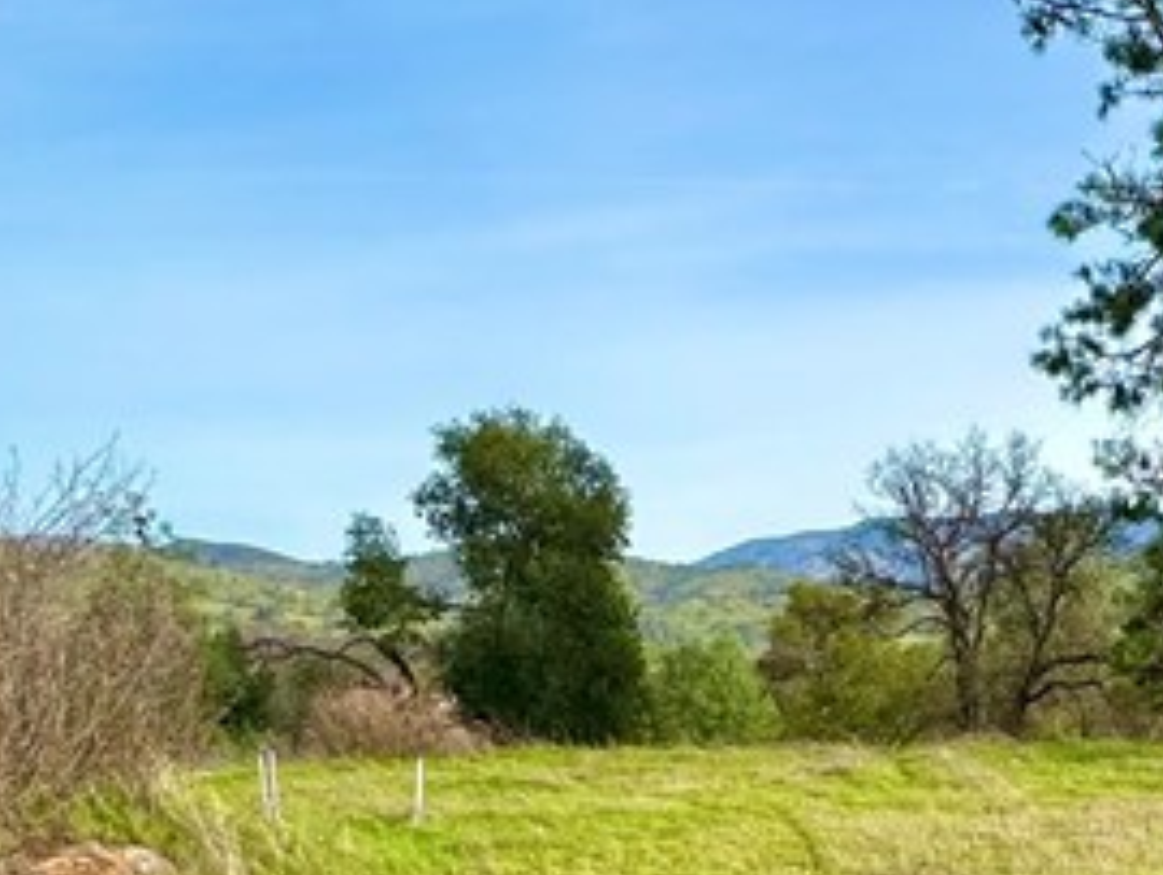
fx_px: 1782
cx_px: 1219
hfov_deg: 32.6
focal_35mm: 53
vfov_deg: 24.8
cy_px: 1060
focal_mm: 2.22
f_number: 2.2
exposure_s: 1/875
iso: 40
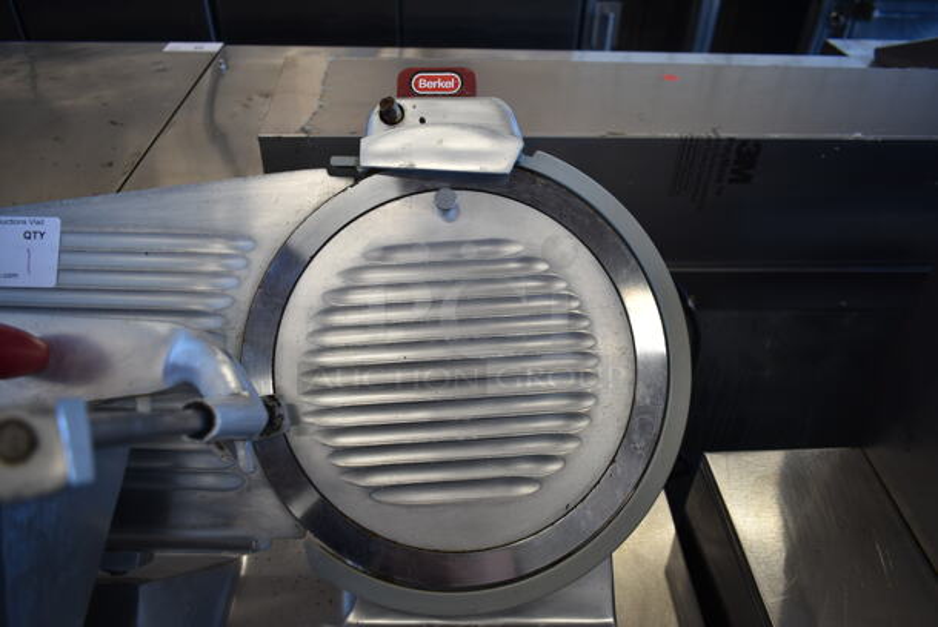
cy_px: 314
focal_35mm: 27
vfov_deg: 48.0
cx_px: 469
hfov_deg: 67.3
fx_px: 704
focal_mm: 18
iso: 125
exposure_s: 1/30
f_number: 3.5
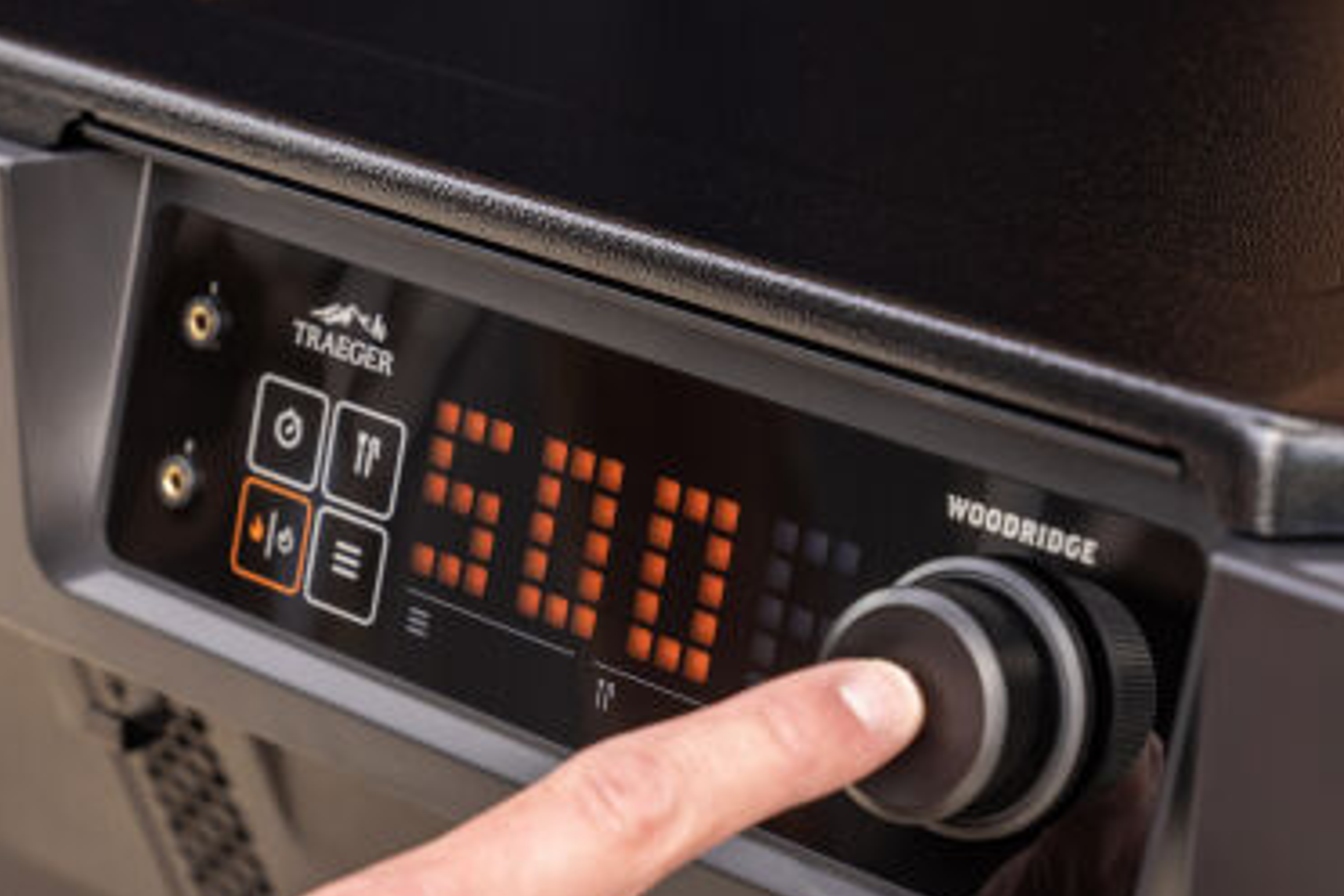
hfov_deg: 18.6
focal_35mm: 110
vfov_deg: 12.4
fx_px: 4106
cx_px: 611
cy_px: 609
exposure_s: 1/100
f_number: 5.6
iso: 160
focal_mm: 70
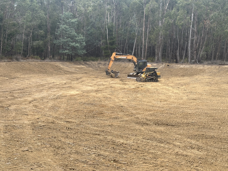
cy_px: 86
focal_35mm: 48
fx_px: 316
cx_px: 114
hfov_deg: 39.7
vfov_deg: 30.3
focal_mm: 6.86
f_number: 1.78
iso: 64
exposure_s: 1/276
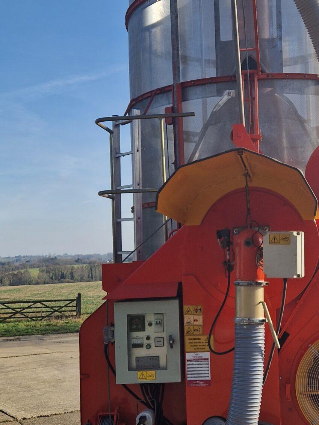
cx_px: 246
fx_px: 639
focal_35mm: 52
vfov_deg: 36.8
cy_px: 215
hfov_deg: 27.6
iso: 50
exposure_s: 1/1608
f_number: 1.8
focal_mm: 5.4
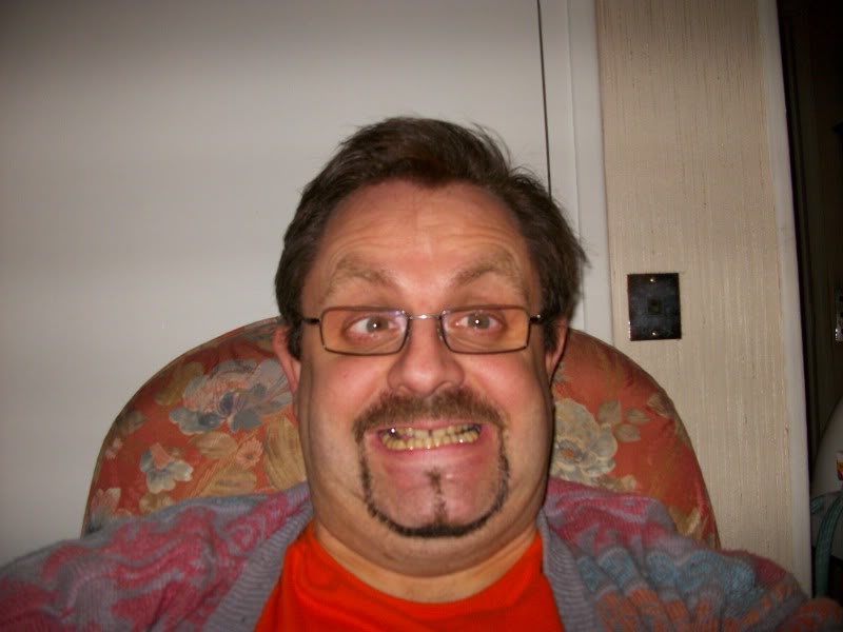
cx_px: 422
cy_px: 316
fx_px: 828
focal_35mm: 34
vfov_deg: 41.8
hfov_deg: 54.0
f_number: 2.9
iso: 125
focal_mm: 5.7
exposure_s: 1/40
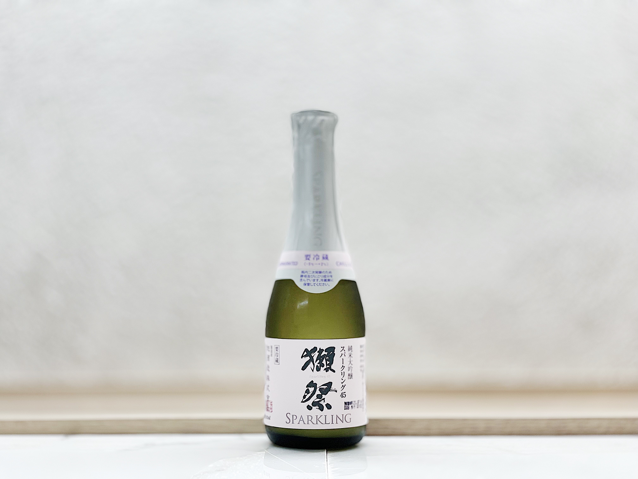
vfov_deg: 28.0
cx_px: 319
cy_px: 240
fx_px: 958
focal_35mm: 52
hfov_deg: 36.8
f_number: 2
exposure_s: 1/100
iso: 80
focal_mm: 6
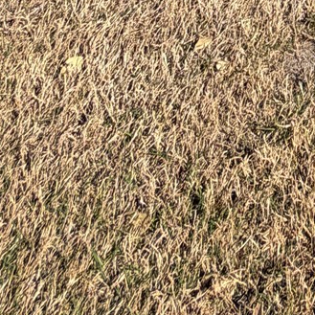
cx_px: 492
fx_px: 793
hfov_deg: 19.2
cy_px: -508
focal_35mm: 77
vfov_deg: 13.4
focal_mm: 2.22
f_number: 2.2
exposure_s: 1/830
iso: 20
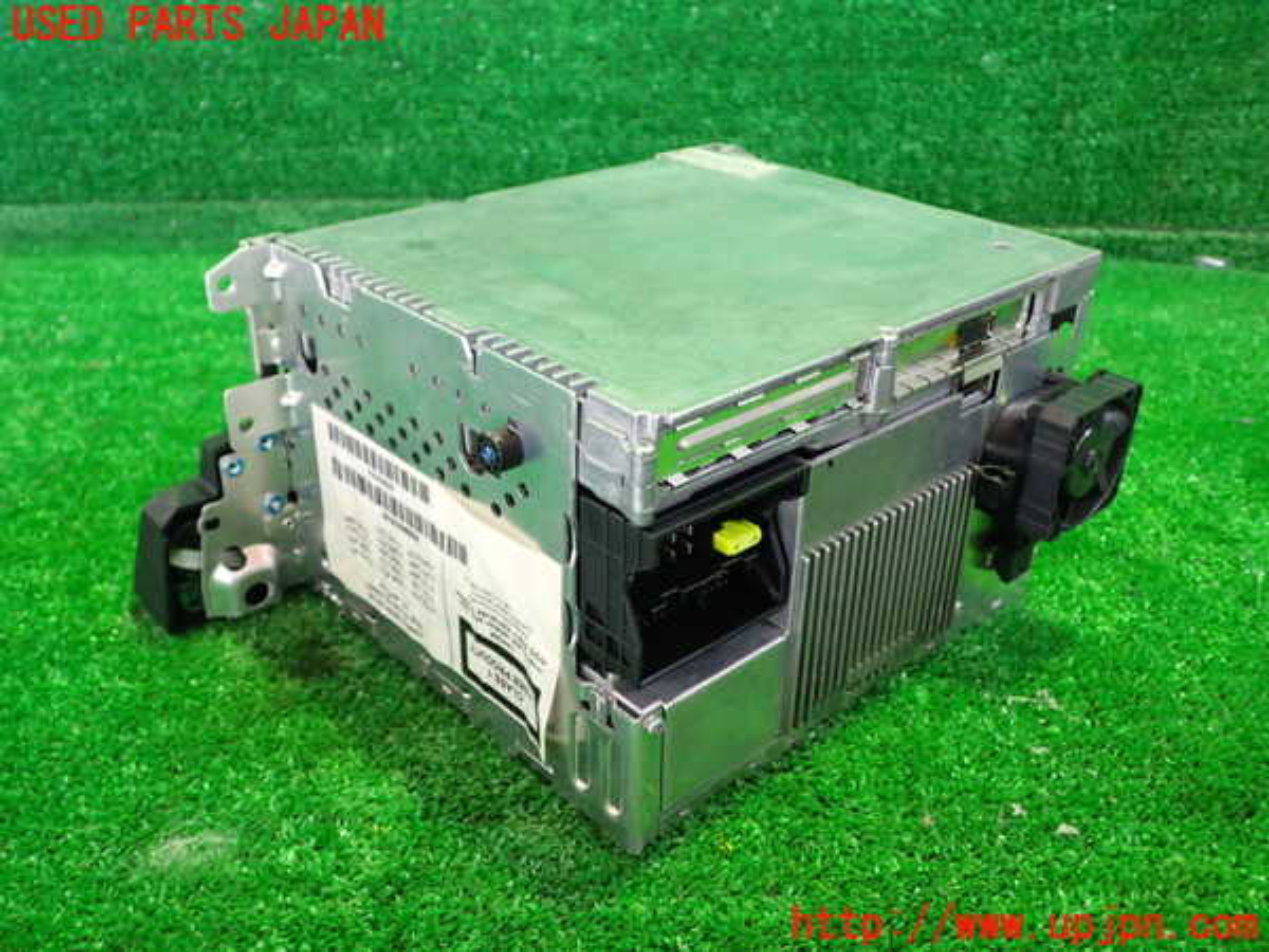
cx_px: 634
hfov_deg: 56.8
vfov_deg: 44.2
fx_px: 1173
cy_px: 476
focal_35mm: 32
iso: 640
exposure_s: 1/30
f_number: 2.4
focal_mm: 5.79
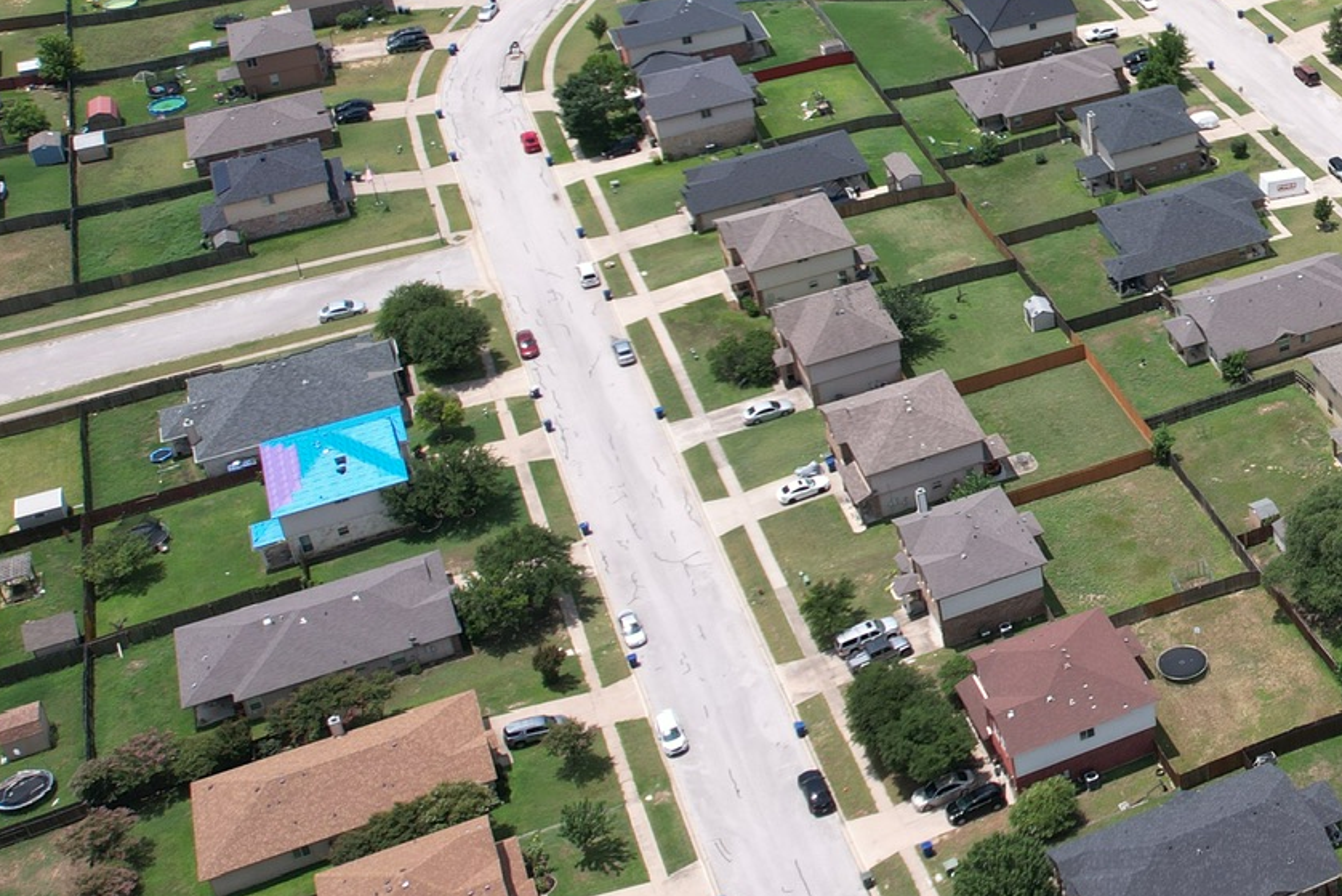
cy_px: 168
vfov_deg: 23.4
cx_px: 1518
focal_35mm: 57
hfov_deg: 30.8
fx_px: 2125
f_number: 2.8
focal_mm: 8.38
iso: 100
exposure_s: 1/500
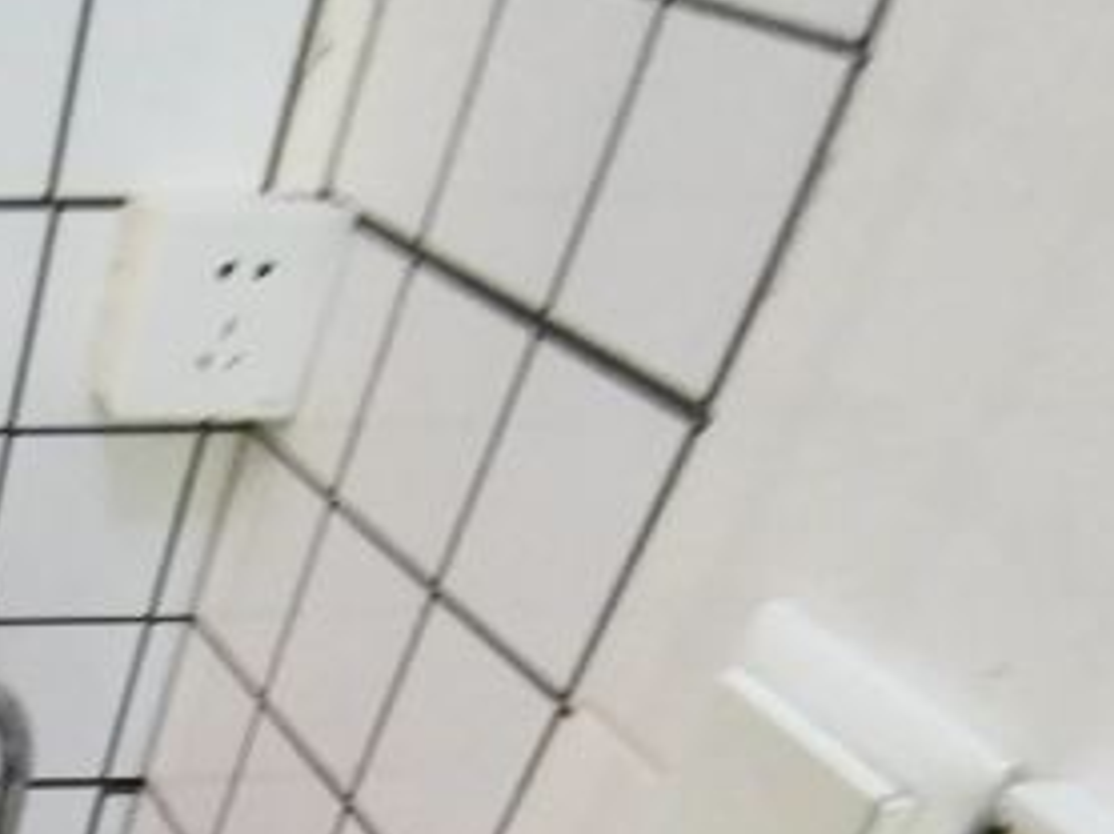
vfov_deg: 24.7
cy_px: 1159
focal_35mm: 49
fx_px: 1576
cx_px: -473
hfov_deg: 28.5
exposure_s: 1/16.7
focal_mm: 2.26
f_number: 2.2
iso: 640
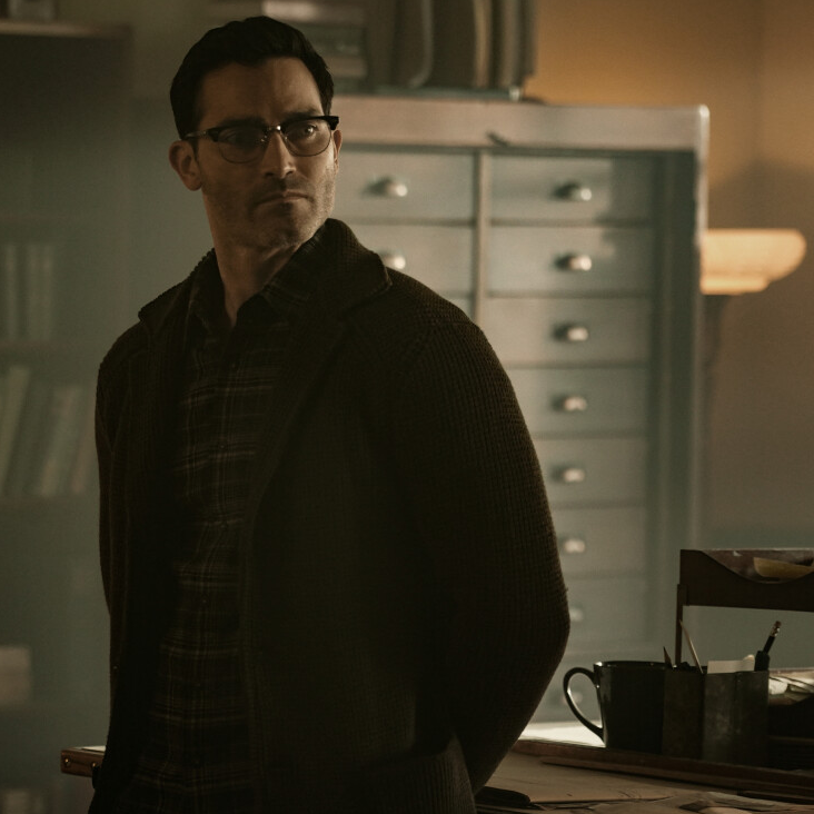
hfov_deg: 8.4
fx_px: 5560
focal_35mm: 209
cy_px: 415
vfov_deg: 8.4
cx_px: 209
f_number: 4
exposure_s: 1/160
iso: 2000
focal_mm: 150
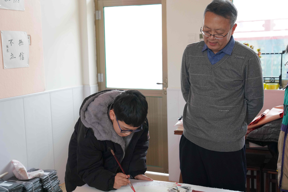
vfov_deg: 25.5
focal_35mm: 53
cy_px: 96
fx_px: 424
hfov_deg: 37.5
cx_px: 144
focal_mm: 53
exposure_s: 1/160
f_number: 4
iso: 2500
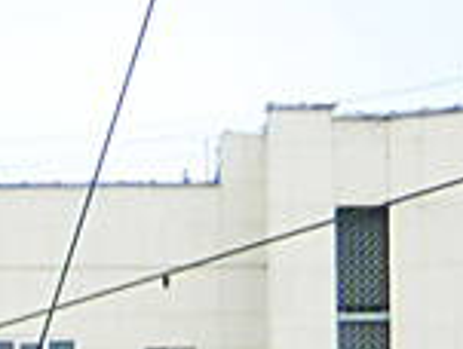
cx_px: -1024
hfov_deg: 4.5
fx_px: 5551
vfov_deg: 3.5
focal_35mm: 414
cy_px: 1229
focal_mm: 10.2
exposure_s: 1/160
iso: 80
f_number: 3.8
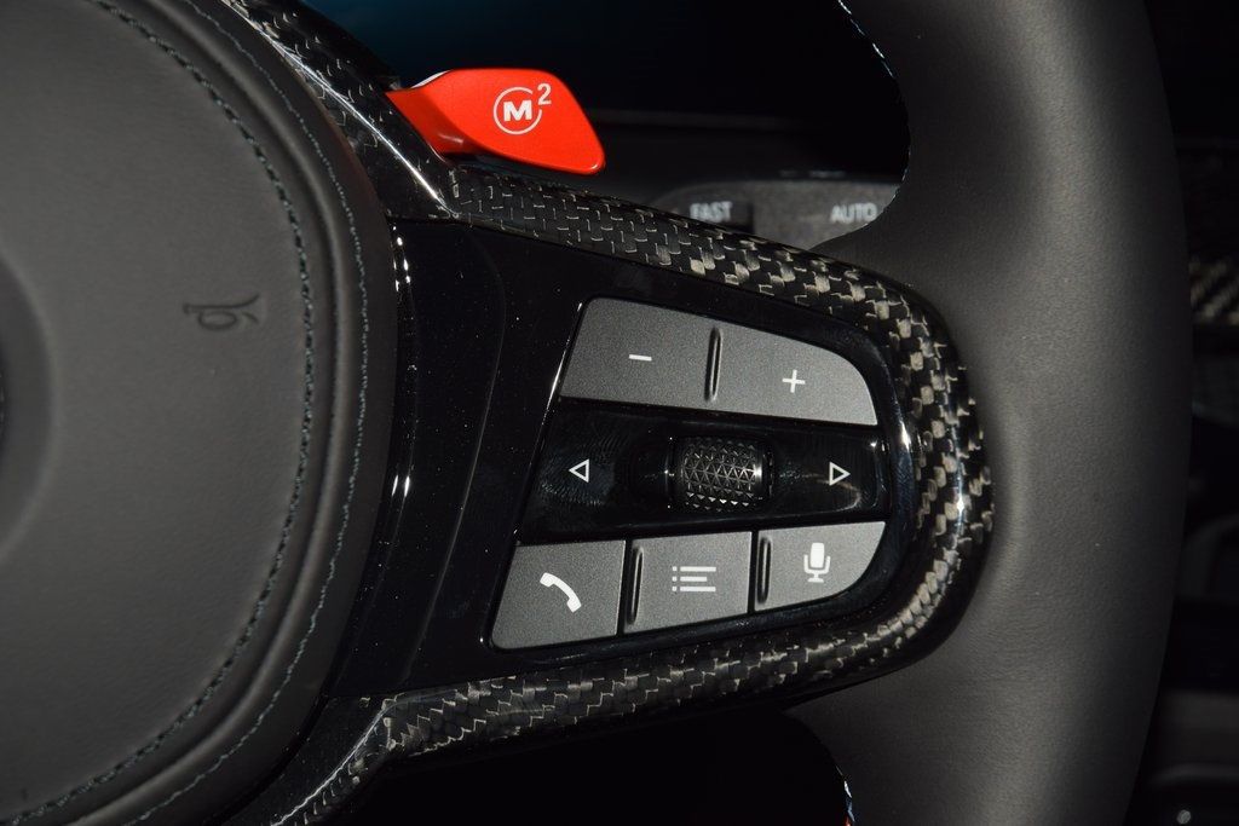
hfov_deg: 19.5
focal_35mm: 105
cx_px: 620
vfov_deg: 13.0
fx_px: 3614
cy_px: 413
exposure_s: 1/125
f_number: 8
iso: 100
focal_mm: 70
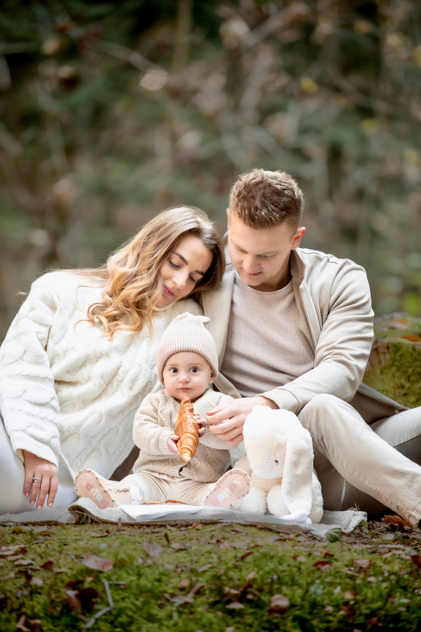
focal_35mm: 200
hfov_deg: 6.9
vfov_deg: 10.3
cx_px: 210
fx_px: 3508
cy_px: 316
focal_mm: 200
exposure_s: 1/160
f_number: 2.8
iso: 1250
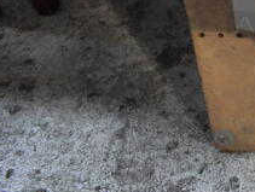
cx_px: 361
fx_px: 553
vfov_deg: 18.8
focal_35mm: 75
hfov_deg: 22.3
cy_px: -27
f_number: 6.3
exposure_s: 1/30
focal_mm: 18
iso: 1800
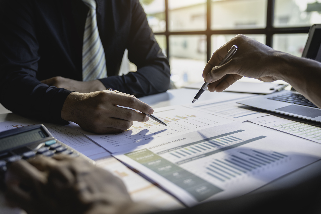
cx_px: 160
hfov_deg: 54.4
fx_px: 312
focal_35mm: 35
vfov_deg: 37.9
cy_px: 107
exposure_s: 1/250
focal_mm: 35
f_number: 2.8
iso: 100
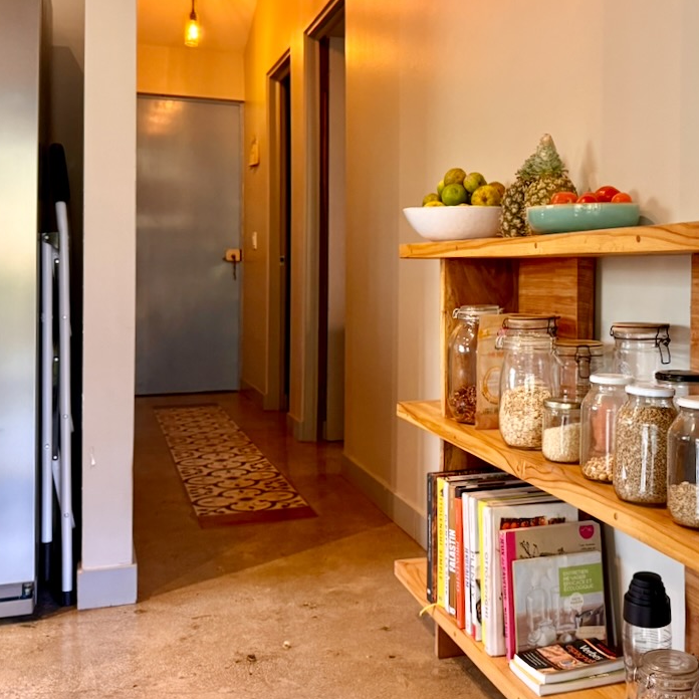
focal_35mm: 39
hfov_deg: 42.2
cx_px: 471
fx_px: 891
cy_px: 269
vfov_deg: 42.6
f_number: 1.78
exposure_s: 1/60
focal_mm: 6.76
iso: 400
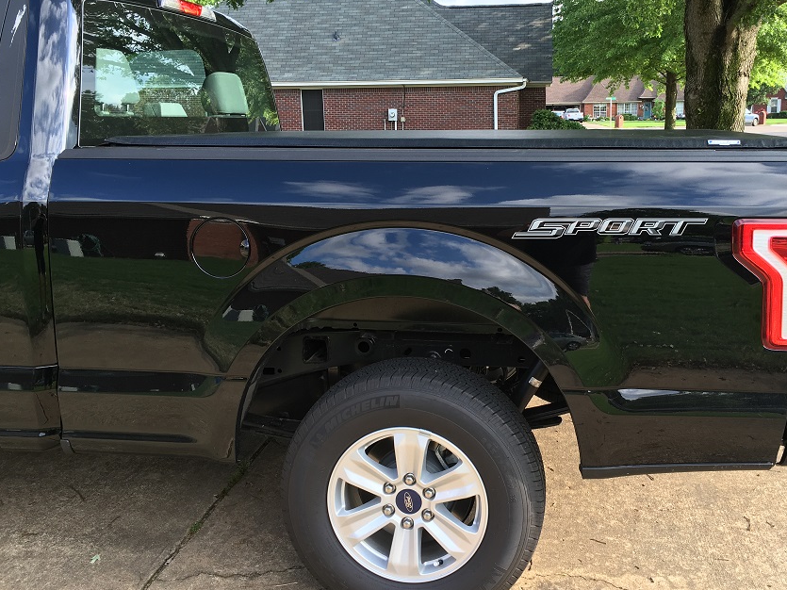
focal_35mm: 35
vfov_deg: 40.6
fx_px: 796
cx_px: 468
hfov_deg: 52.3
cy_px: 254
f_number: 2.2
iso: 25
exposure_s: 1/162
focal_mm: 4.15
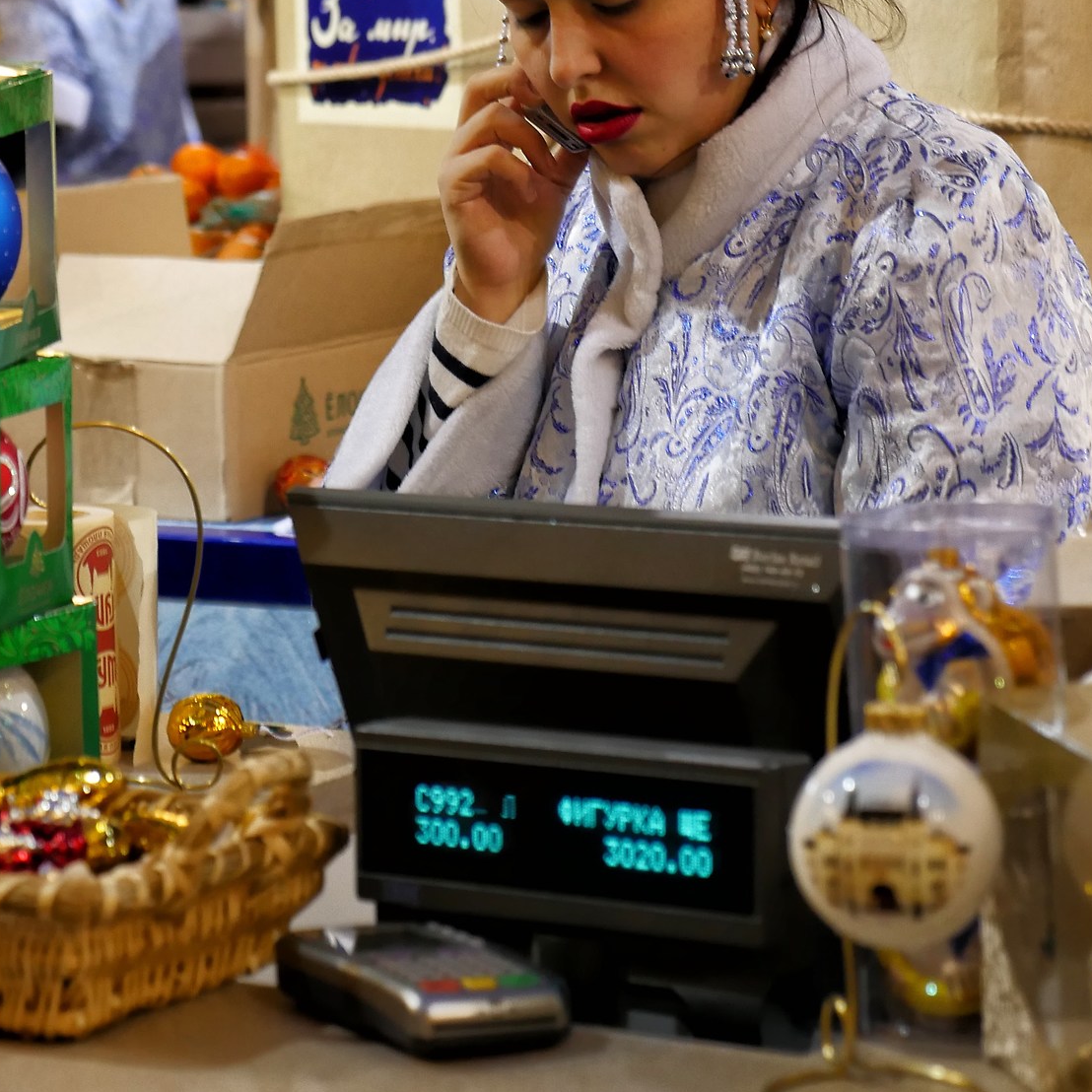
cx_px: 316
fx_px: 4783
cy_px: 263
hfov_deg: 13.0
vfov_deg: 13.0
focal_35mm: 134
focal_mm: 35
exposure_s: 1/80
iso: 640
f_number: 2.8
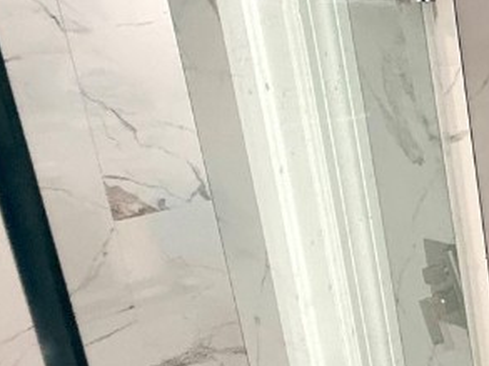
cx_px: 786
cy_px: 159
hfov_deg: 25.4
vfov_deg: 29.6
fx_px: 691
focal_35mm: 49
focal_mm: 2.22
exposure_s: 1/60
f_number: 2.2
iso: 200
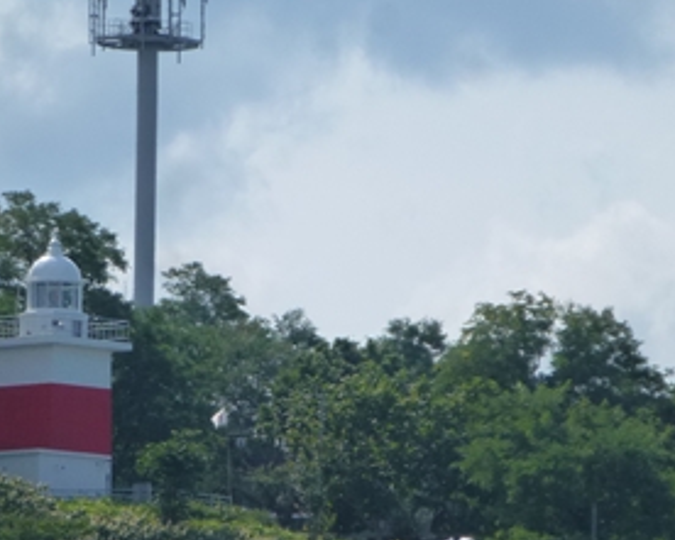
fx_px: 8274
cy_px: 281
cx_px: 293
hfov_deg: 4.7
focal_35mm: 414
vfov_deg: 3.7
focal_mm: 47.7
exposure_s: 1/1000
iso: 160
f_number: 5.6
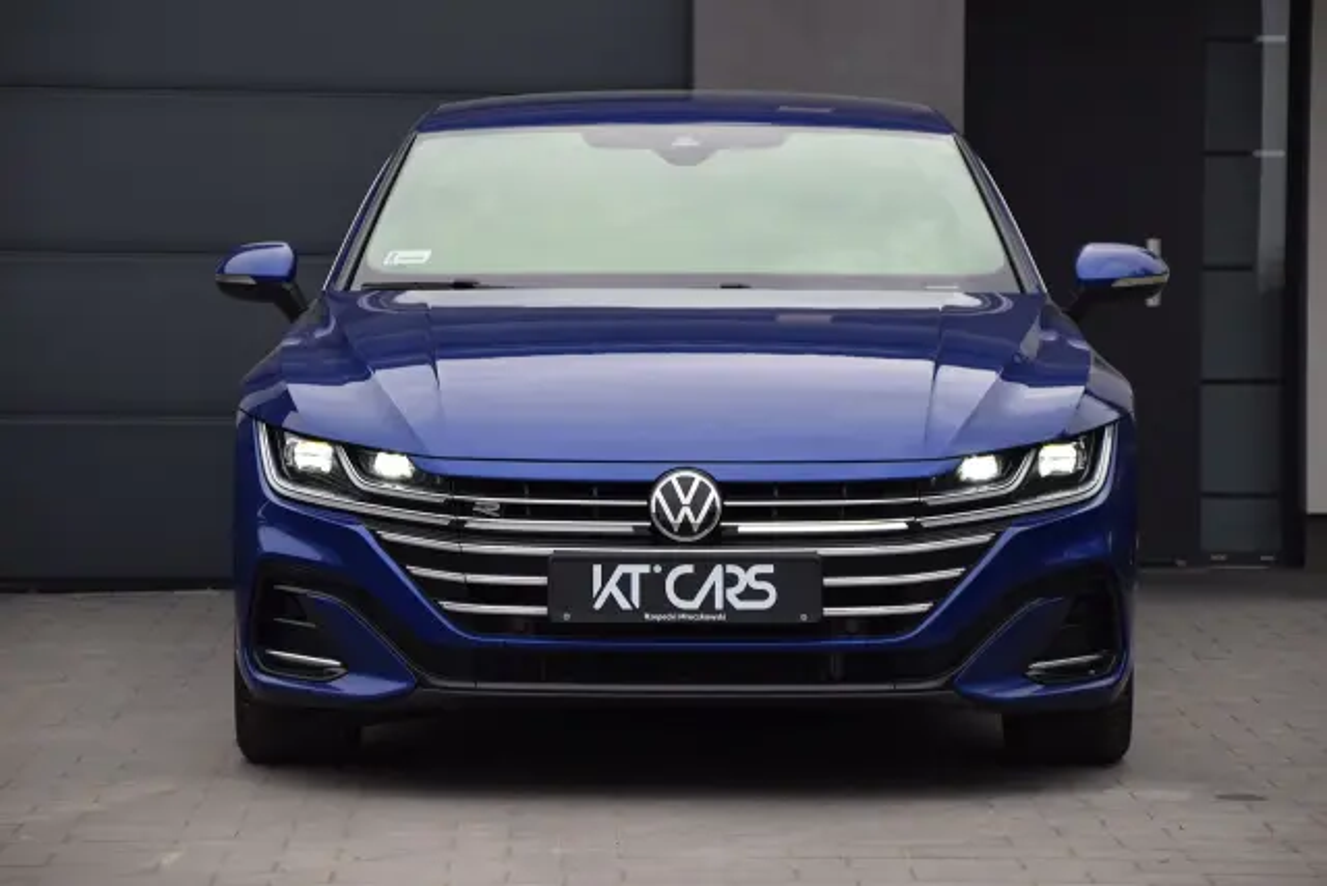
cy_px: 443
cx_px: 664
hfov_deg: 14.0
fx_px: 5419
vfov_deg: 9.3
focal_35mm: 147
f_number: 6.3
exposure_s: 1/640
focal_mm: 98
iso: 320
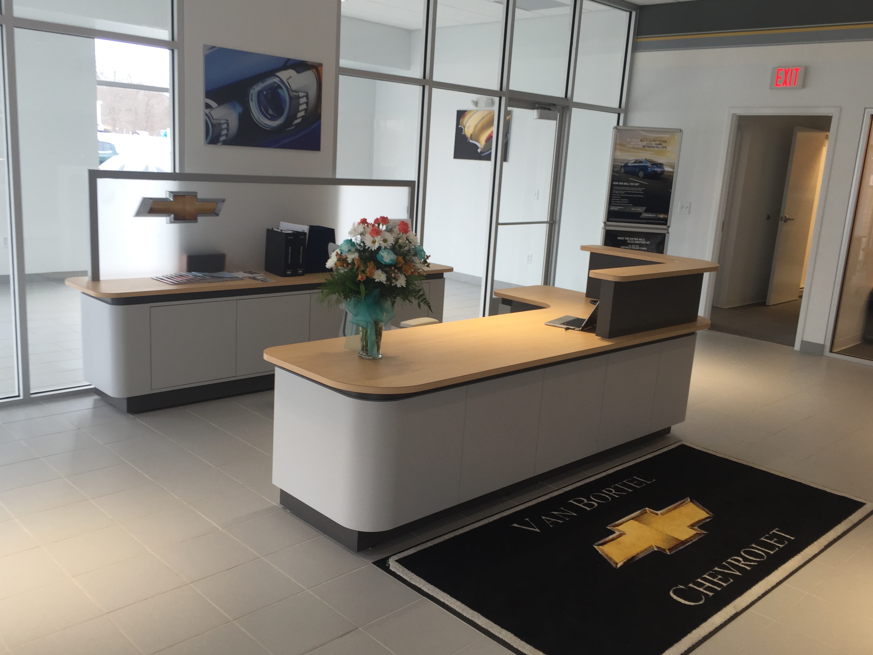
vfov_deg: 45.4
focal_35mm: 31
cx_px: 436
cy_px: 337
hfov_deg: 58.3
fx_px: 782
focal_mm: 4.15
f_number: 2.2
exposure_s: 1/60
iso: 32
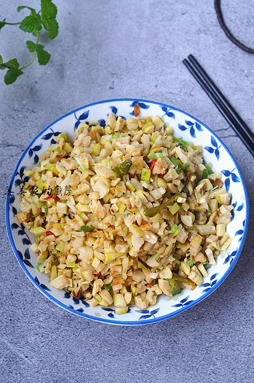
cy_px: 192
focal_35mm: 75
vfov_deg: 27.0
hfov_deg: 18.1
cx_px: 127
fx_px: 796
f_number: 4.5
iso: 560
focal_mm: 50
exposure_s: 1/30
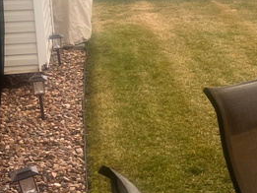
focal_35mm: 102
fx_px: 758
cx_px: 390
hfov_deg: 17.3
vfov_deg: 14.4
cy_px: 37
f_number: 1.5
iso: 40
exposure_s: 1/230
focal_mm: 5.7
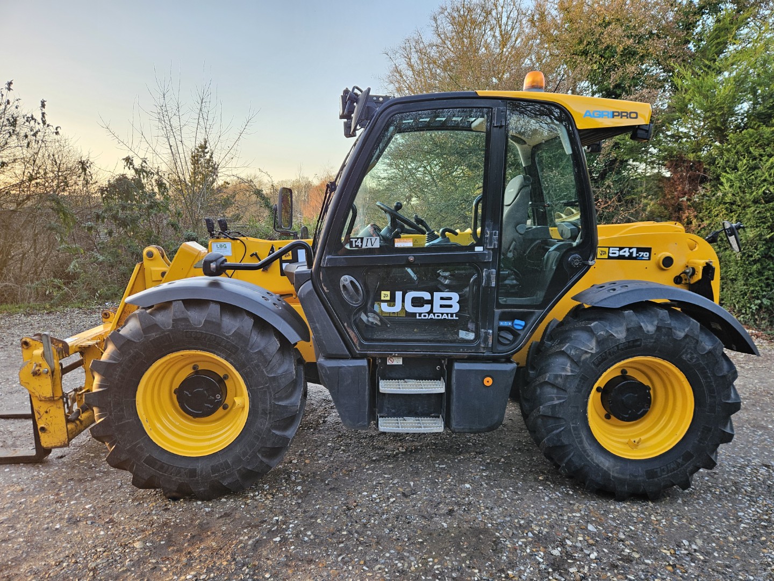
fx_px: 514
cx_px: 387
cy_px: 290
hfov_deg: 73.9
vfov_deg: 58.9
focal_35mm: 23
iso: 80
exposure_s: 1/100
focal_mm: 5.4
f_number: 1.8
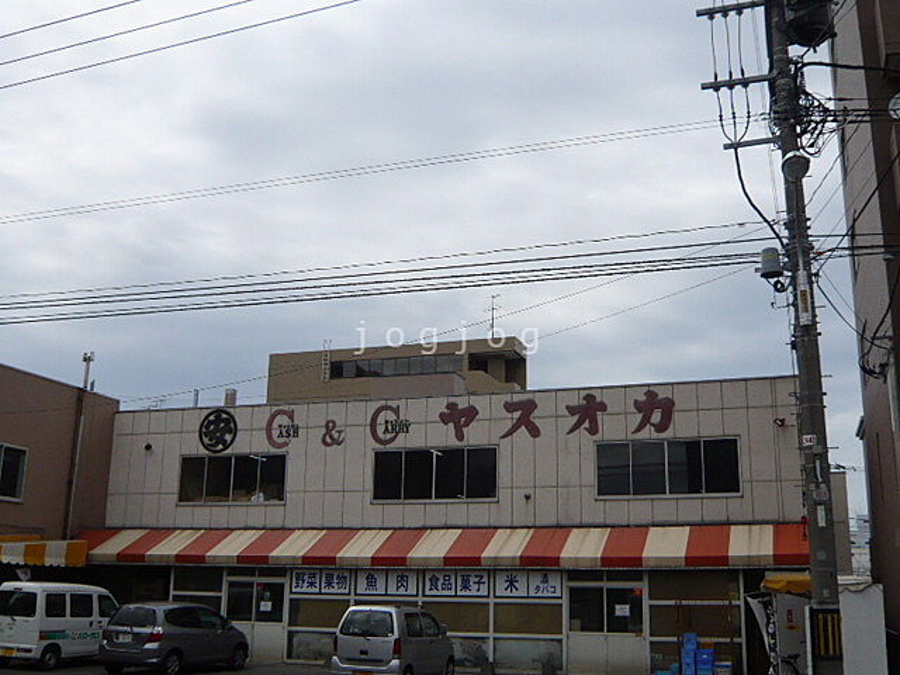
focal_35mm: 36
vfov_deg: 39.7
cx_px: 450
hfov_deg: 51.4
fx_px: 936
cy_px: 338
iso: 100
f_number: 8
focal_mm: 4.6
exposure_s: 1/320
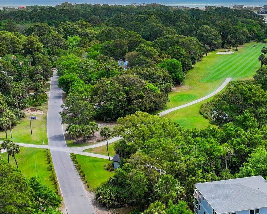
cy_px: 141
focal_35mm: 61
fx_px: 482
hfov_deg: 29.9
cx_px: 228
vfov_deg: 24.9
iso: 170
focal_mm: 12.29
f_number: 2.8
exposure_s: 1/2500
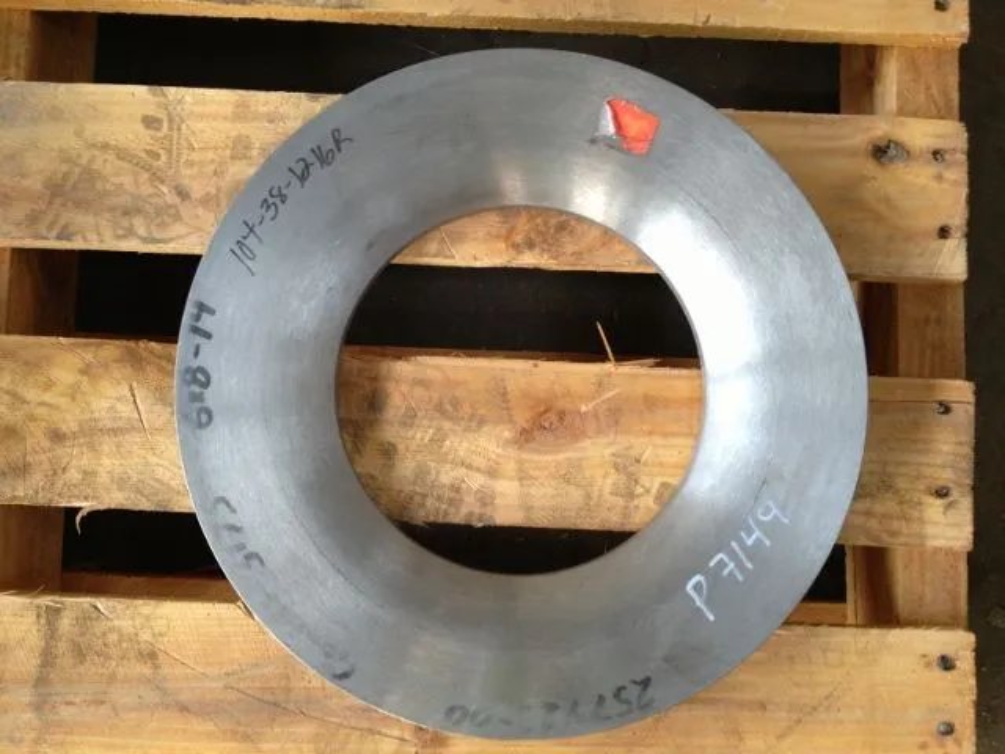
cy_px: 377
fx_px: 1016
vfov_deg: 40.7
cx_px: 502
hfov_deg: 52.6
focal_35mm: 35
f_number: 2.4
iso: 100
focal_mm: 4.28
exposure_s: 1/20
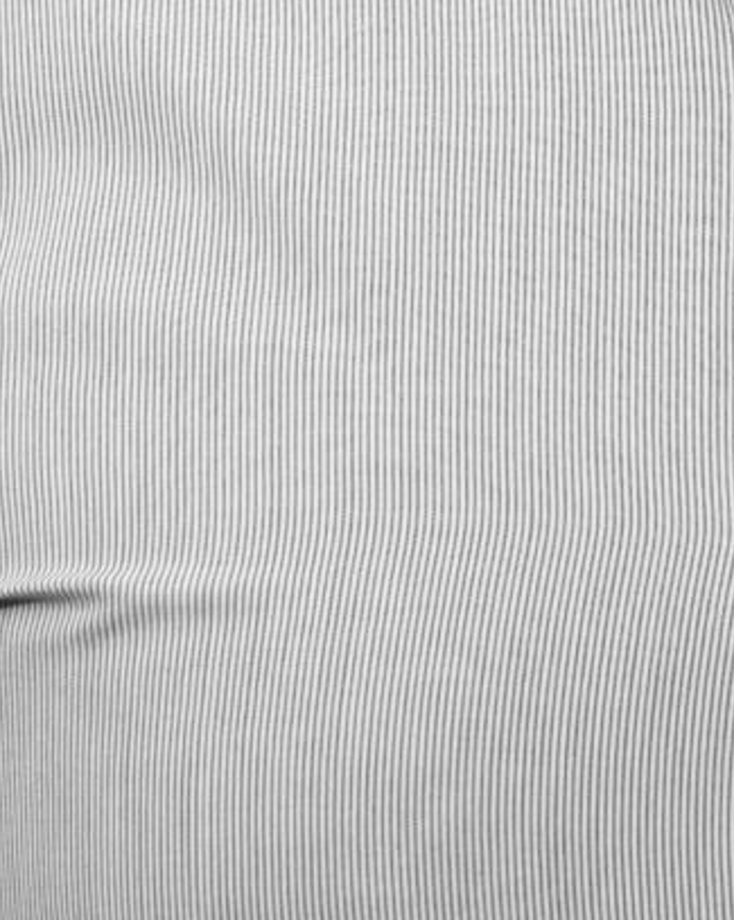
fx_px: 7829
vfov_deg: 6.7
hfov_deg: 5.3
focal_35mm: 288
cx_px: 940
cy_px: 54
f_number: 3.2
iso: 64
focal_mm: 25
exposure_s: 1/125
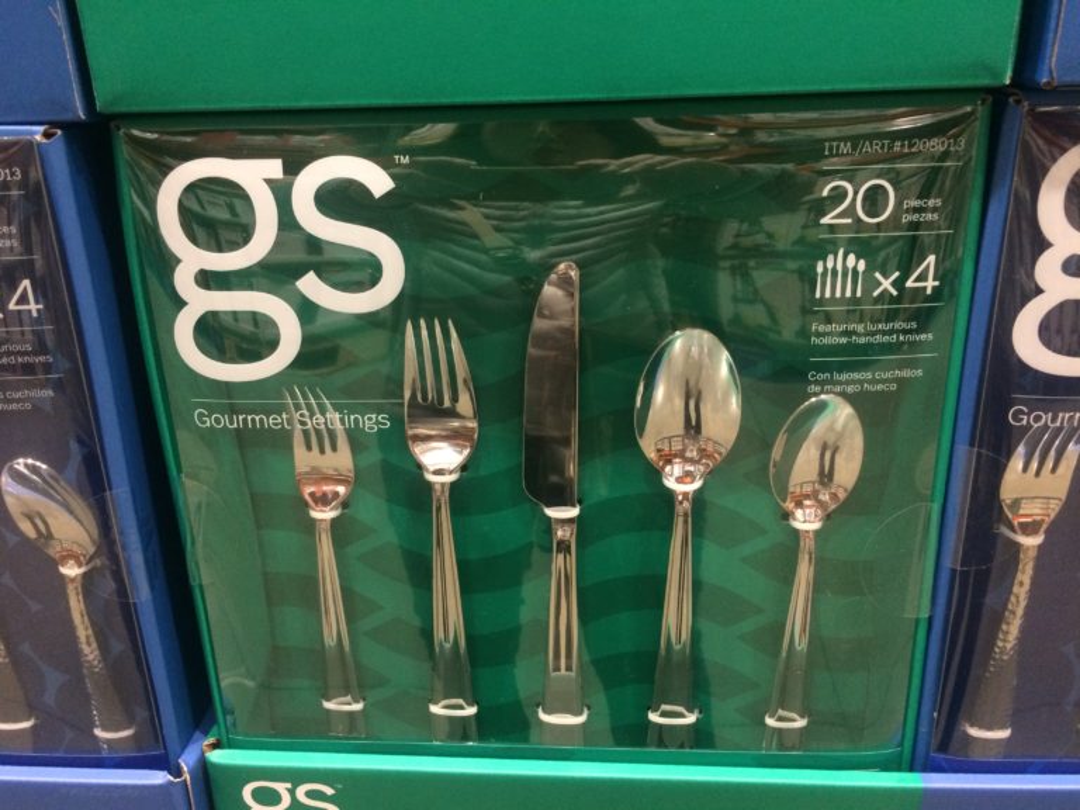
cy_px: 405
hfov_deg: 61.7
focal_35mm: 29
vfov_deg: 48.2
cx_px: 540
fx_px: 905
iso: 250
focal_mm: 4.15
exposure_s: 1/30
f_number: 2.2
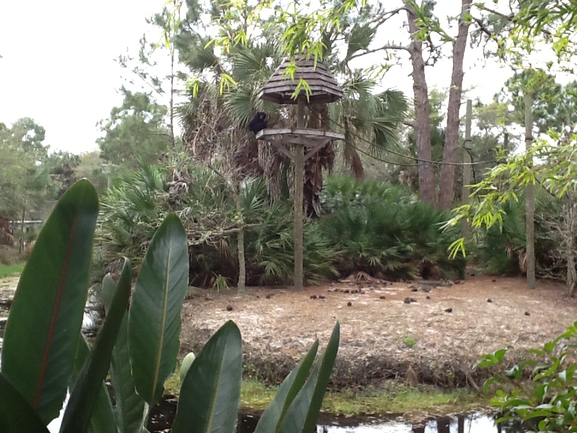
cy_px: 216
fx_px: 533
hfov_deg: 56.8
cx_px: 288
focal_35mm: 32
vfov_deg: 44.2
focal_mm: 2.03
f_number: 2.4
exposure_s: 1/291
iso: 64
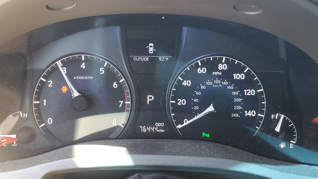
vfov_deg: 37.7
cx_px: 152
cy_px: 77
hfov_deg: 62.6
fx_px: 261
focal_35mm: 31
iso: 85
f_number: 1.5
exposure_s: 1/60.2
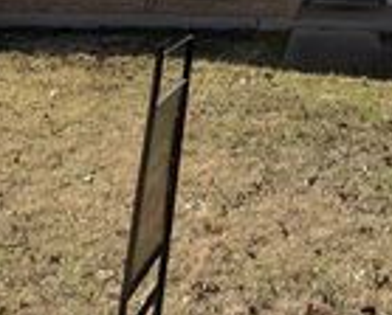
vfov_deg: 16.2
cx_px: 285
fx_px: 977
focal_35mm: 84
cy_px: -207
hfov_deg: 22.5
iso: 80
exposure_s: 1/4673
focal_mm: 6.76
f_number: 1.78
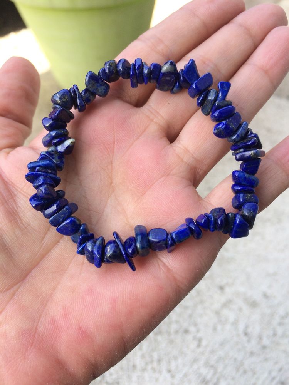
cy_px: 192
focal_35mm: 29
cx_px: 144
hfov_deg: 48.2
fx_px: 323
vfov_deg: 61.7
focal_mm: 4.15
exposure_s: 1/345
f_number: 2.2
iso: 32
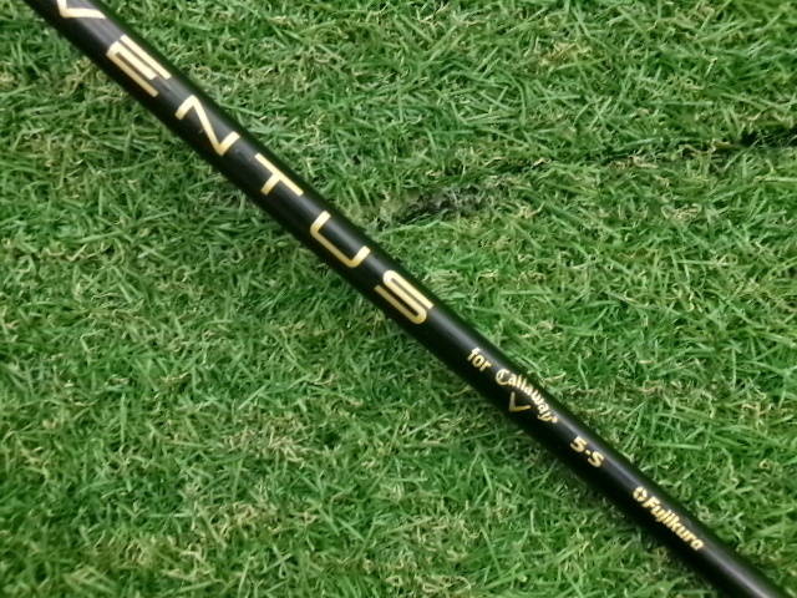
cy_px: 299
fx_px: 645
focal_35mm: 28
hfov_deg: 63.4
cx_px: 398
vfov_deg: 49.7
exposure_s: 1/34
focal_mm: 5.1
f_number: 3.9
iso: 800
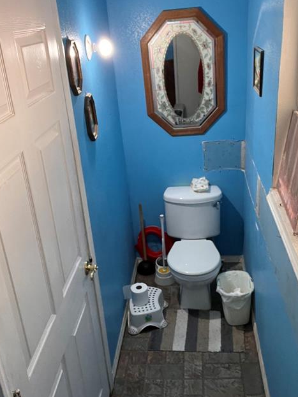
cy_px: 221
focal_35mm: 37
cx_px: 168
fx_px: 425
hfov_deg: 38.6
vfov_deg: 50.0
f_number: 2.2
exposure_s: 1/40
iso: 250
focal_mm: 2.71
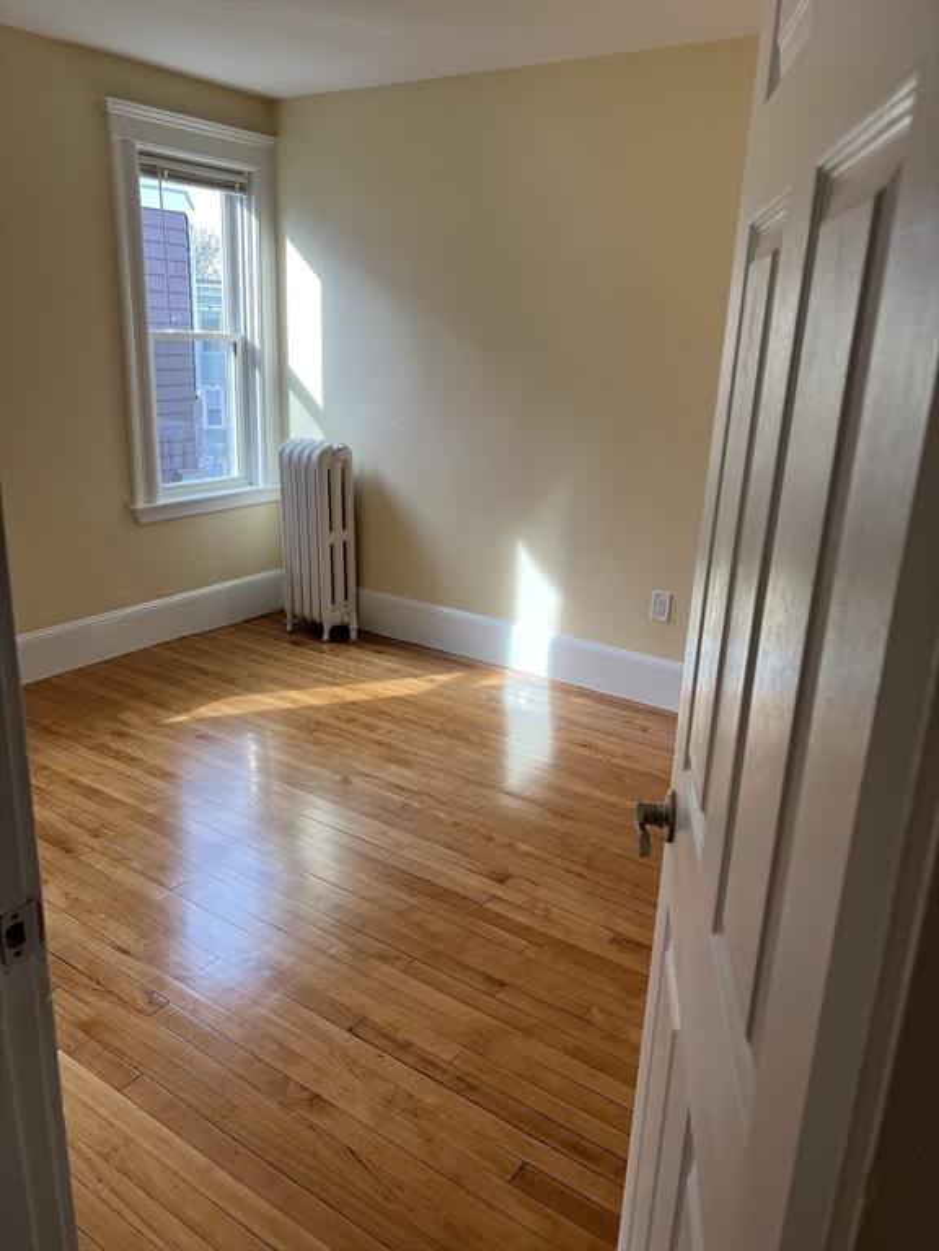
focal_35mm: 26
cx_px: 470
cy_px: 626
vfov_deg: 67.3
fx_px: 940
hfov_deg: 53.1
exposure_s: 1/121
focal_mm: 5.7
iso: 50
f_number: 1.5
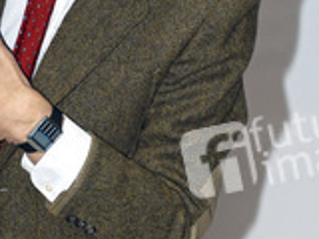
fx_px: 2663
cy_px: 52
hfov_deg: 6.9
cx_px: 102
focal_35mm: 289
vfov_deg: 5.1
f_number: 5
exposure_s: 1/100
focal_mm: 80
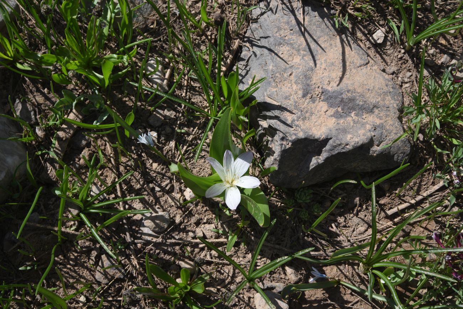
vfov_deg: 27.0
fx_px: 643
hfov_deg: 39.6
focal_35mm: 50
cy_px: 154
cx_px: 232
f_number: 14
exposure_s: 1/125
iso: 160
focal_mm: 50
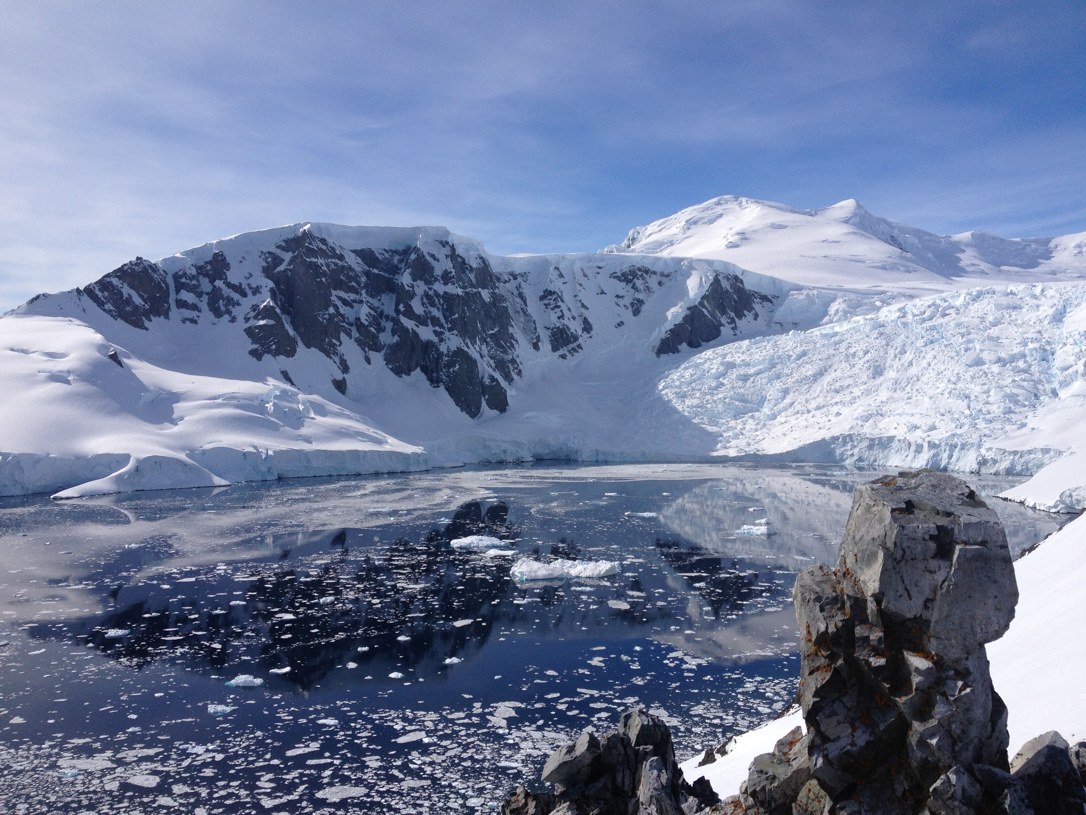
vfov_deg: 40.7
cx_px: 543
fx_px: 1098
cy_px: 408
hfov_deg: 52.6
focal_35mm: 35
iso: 50
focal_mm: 4.28
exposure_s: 1/4255
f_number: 2.4
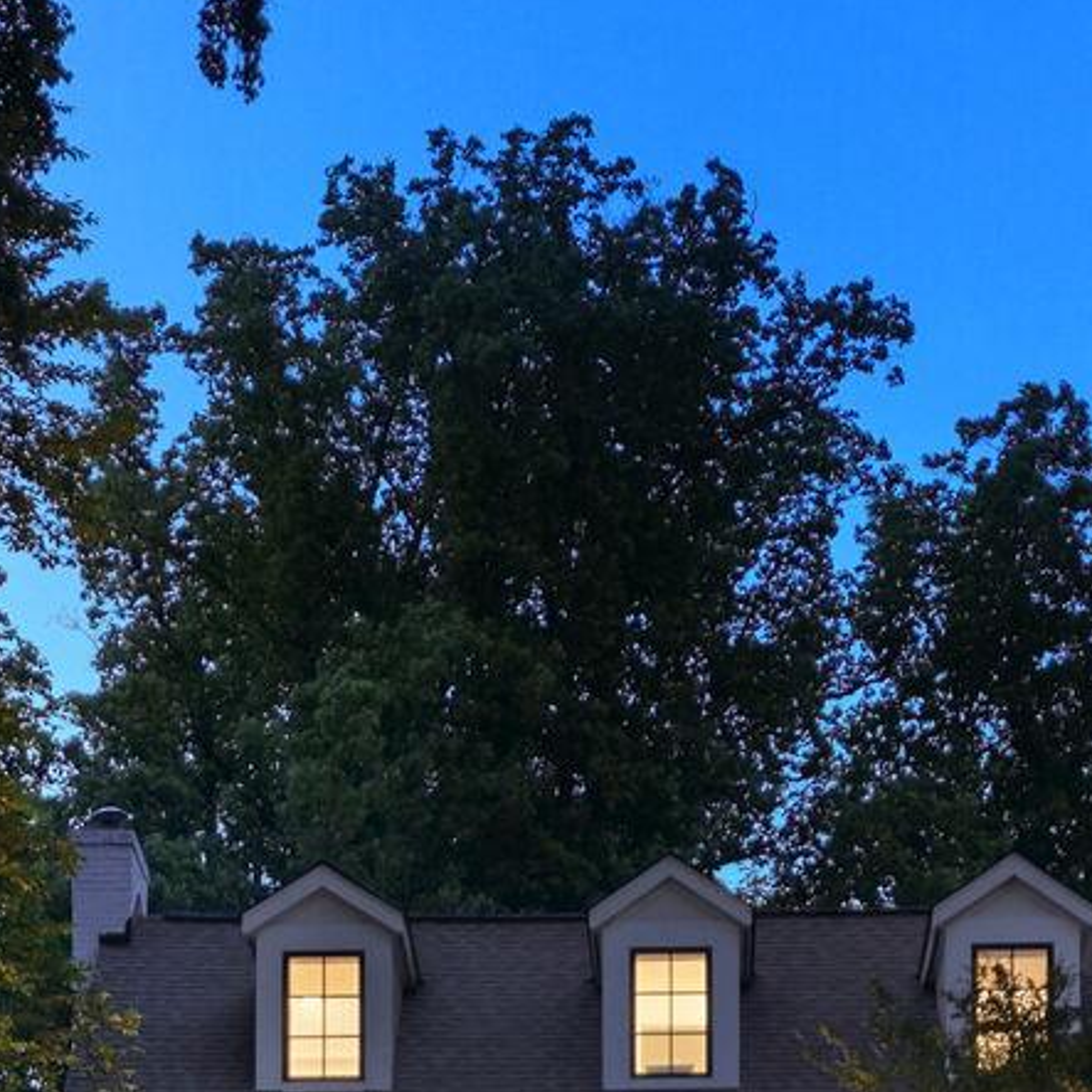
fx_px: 4140
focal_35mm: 116
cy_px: 1233
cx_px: 698
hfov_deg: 15.0
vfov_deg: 14.6
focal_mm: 35
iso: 1000
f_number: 4
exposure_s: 1.3
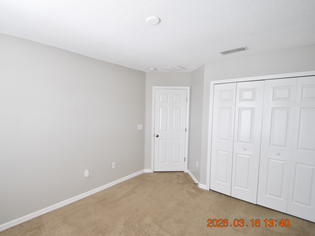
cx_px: 139
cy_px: 118
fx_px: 155
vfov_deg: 74.7
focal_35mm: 17
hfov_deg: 90.6
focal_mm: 10
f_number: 3.5
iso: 800
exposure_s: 1/125
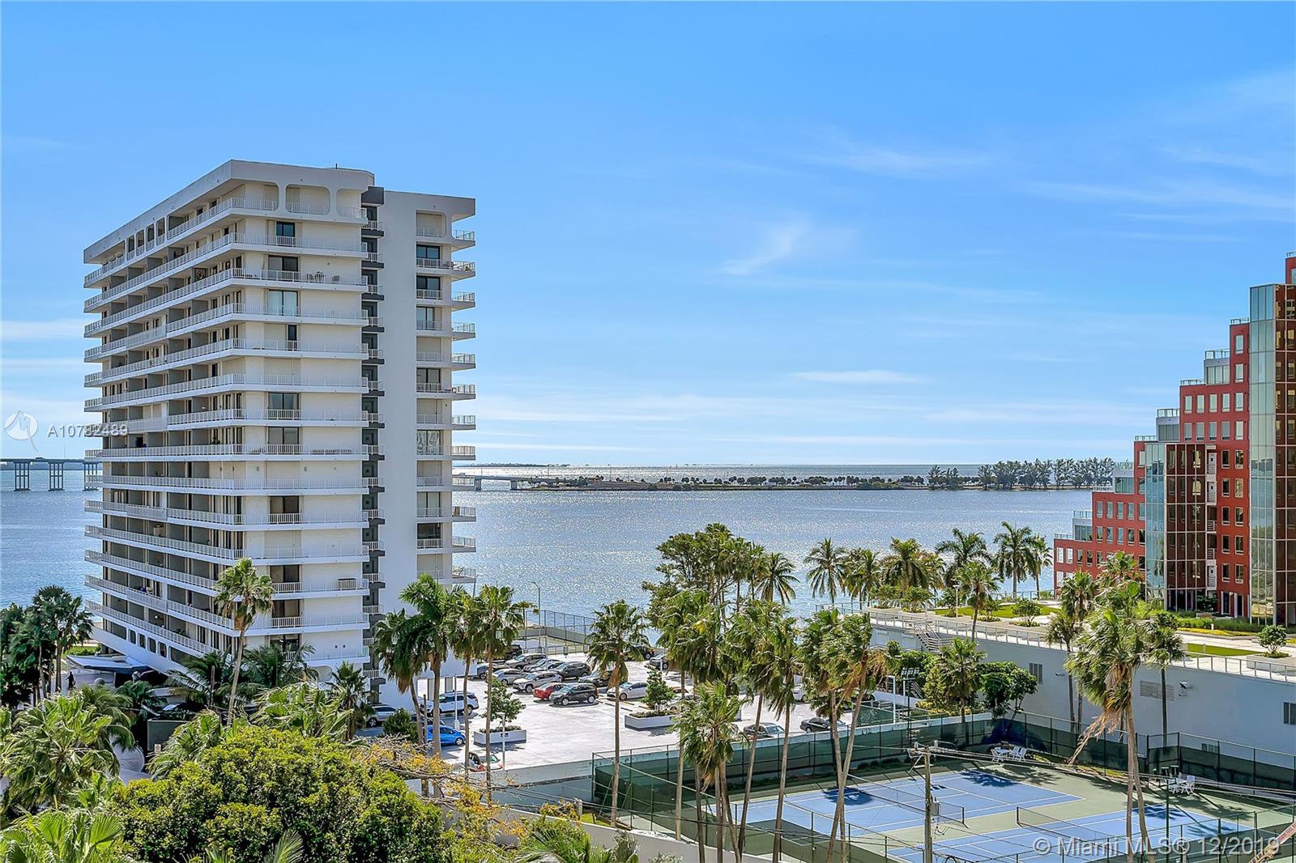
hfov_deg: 46.4
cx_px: 648
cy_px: 432
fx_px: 1512
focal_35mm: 42
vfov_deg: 31.9
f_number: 6.7
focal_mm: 28
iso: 100
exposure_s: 1/500
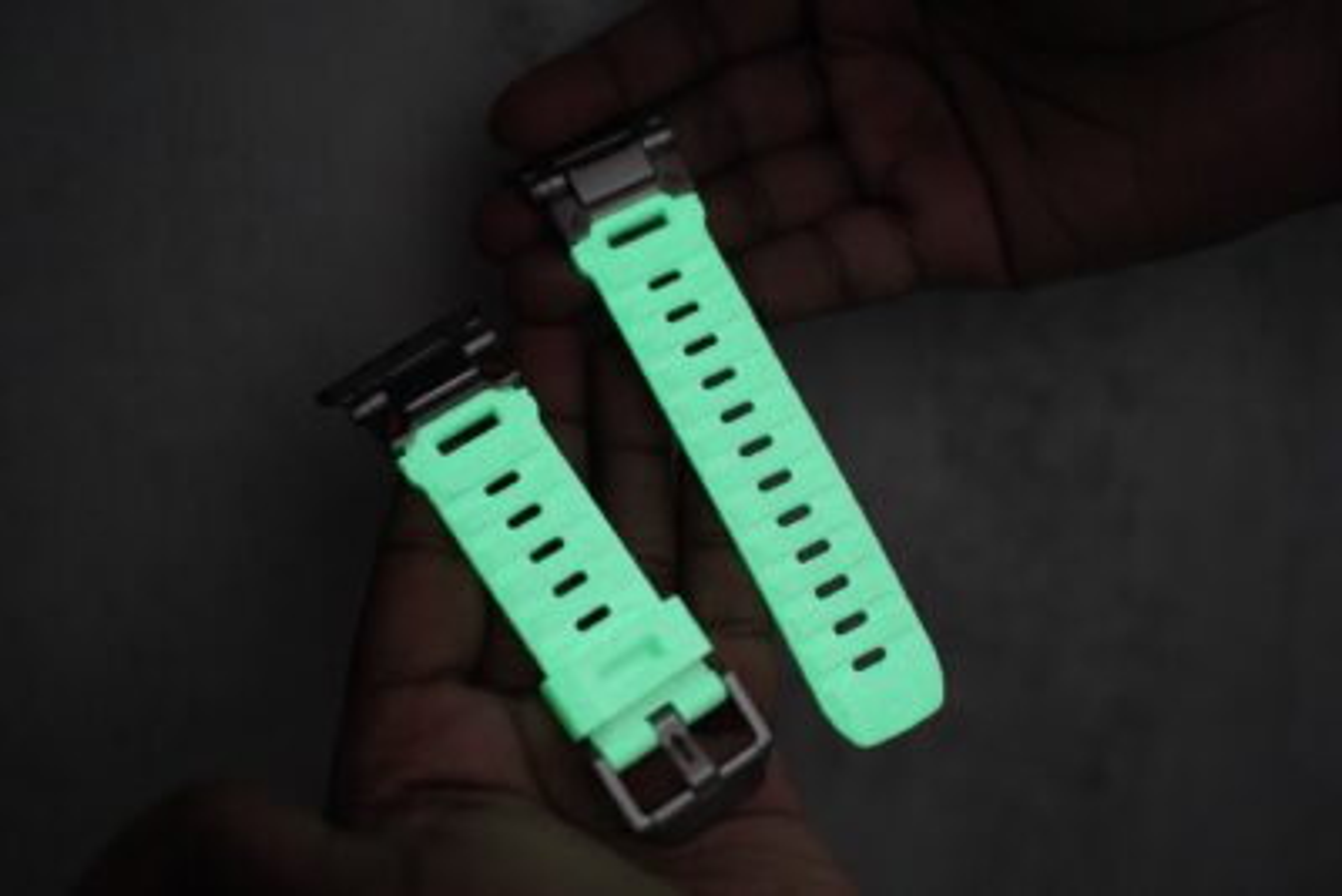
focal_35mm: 43
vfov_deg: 31.2
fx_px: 1603
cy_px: 448
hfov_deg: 45.4
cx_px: 671
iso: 12800
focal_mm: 43
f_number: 2.8
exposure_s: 1/45
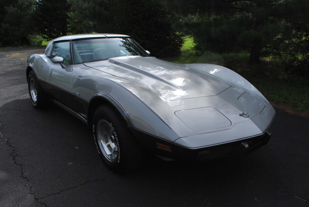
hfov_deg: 61.9
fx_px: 258
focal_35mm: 30
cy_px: 104
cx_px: 154
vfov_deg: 43.7
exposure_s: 1/500
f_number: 11
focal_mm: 20
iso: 100
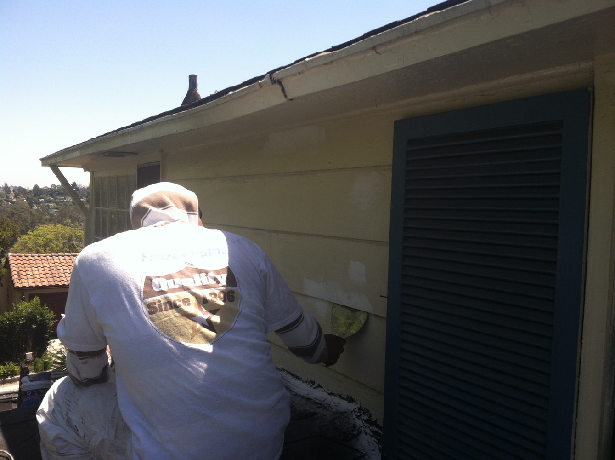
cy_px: 230
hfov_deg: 52.7
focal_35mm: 35
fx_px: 621
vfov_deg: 40.6
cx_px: 308
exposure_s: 1/682
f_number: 2.8
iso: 80
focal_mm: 3.85
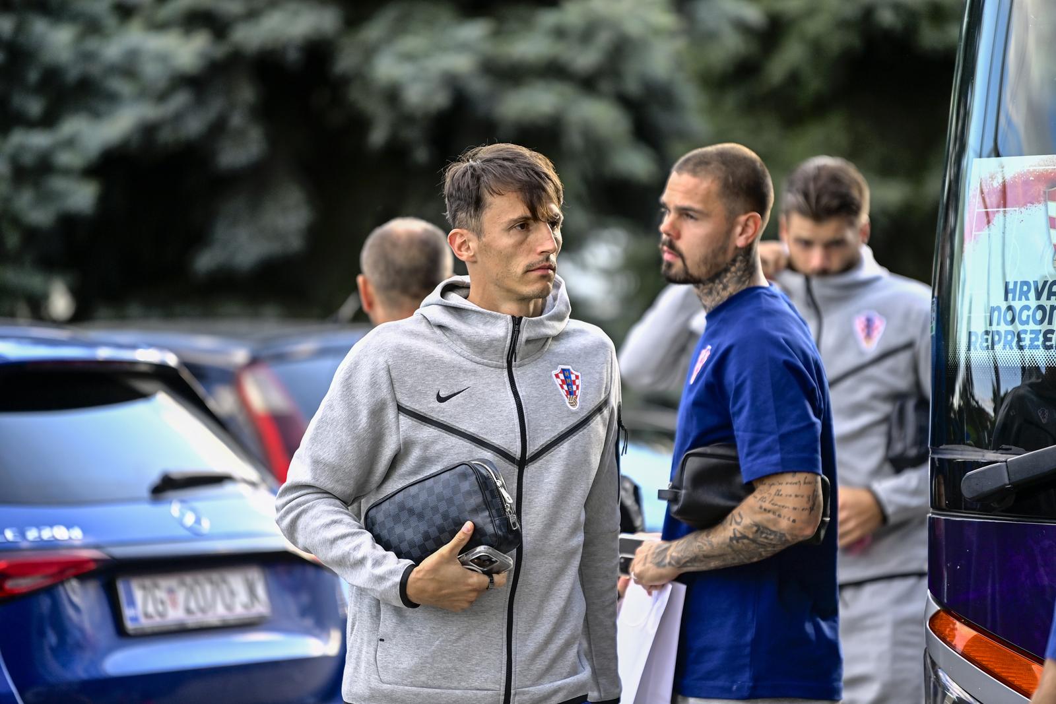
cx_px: 528
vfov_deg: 6.9
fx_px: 5867
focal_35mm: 200
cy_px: 352
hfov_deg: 10.3
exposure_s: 1/500
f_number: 2.8
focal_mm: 200
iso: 250
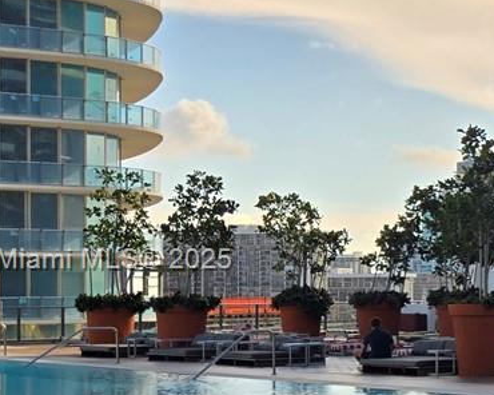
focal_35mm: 97
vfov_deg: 15.8
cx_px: 873
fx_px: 1418
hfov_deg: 16.7
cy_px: 262
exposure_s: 1/1770
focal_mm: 5.4
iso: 25
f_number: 1.8
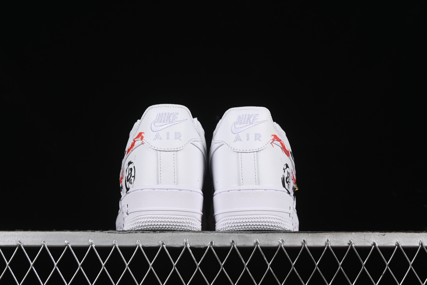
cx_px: 214
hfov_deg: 27.0
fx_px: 890
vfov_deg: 18.2
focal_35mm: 75
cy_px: 142
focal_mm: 50
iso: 160
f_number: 8
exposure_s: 1/100
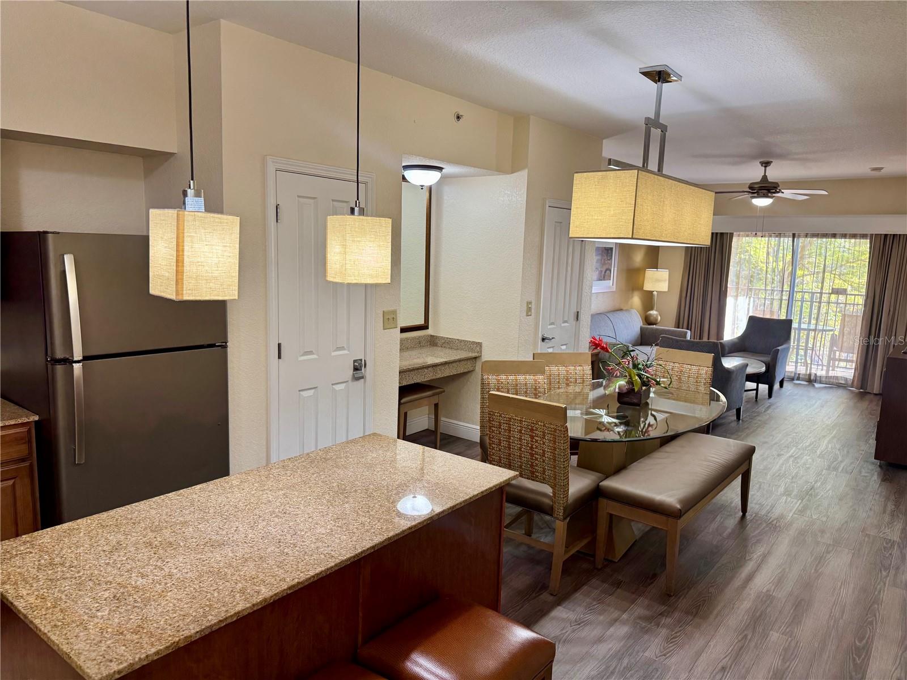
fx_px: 629
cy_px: 340
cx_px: 454
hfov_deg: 71.6
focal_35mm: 24
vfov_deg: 56.8
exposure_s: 1/120
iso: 160
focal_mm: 6.76
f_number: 1.78
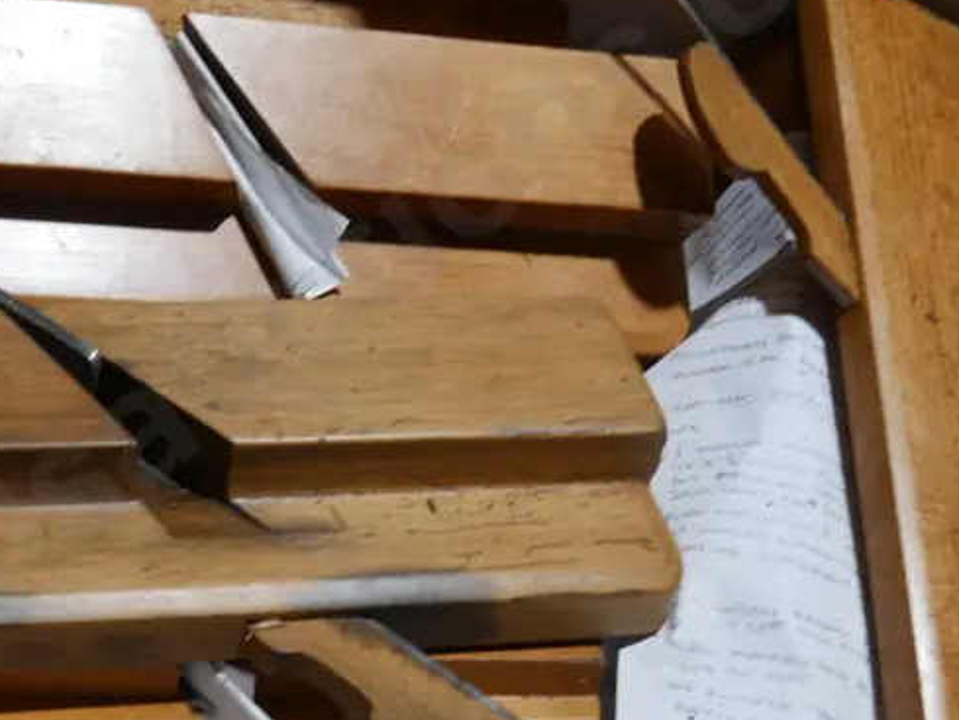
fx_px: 1857
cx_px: 239
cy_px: 364
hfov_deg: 28.5
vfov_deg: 21.9
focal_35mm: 67
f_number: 3.6
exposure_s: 1/80
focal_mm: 16
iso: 200
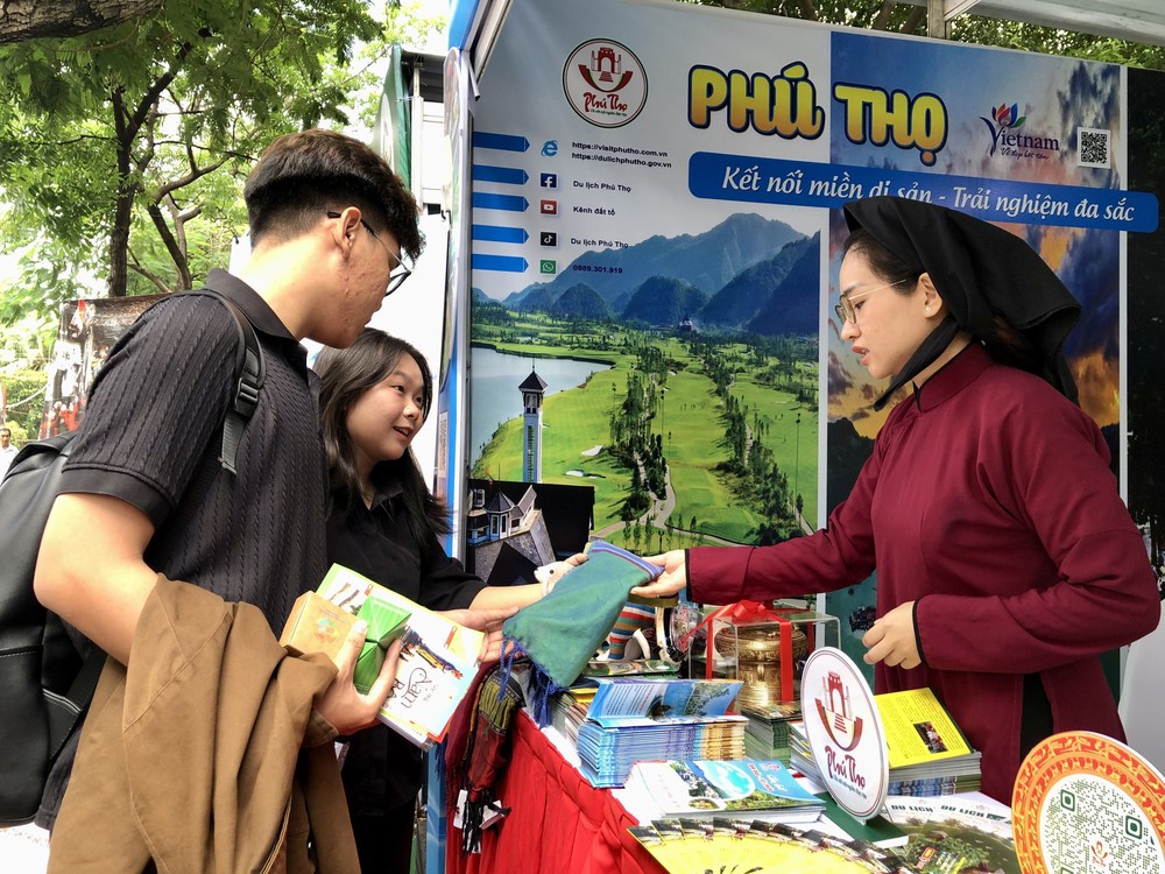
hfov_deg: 63.4
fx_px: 942
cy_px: 437
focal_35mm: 28
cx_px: 582
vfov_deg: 49.7
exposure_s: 1/100
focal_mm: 3.99
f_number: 1.8
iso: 32
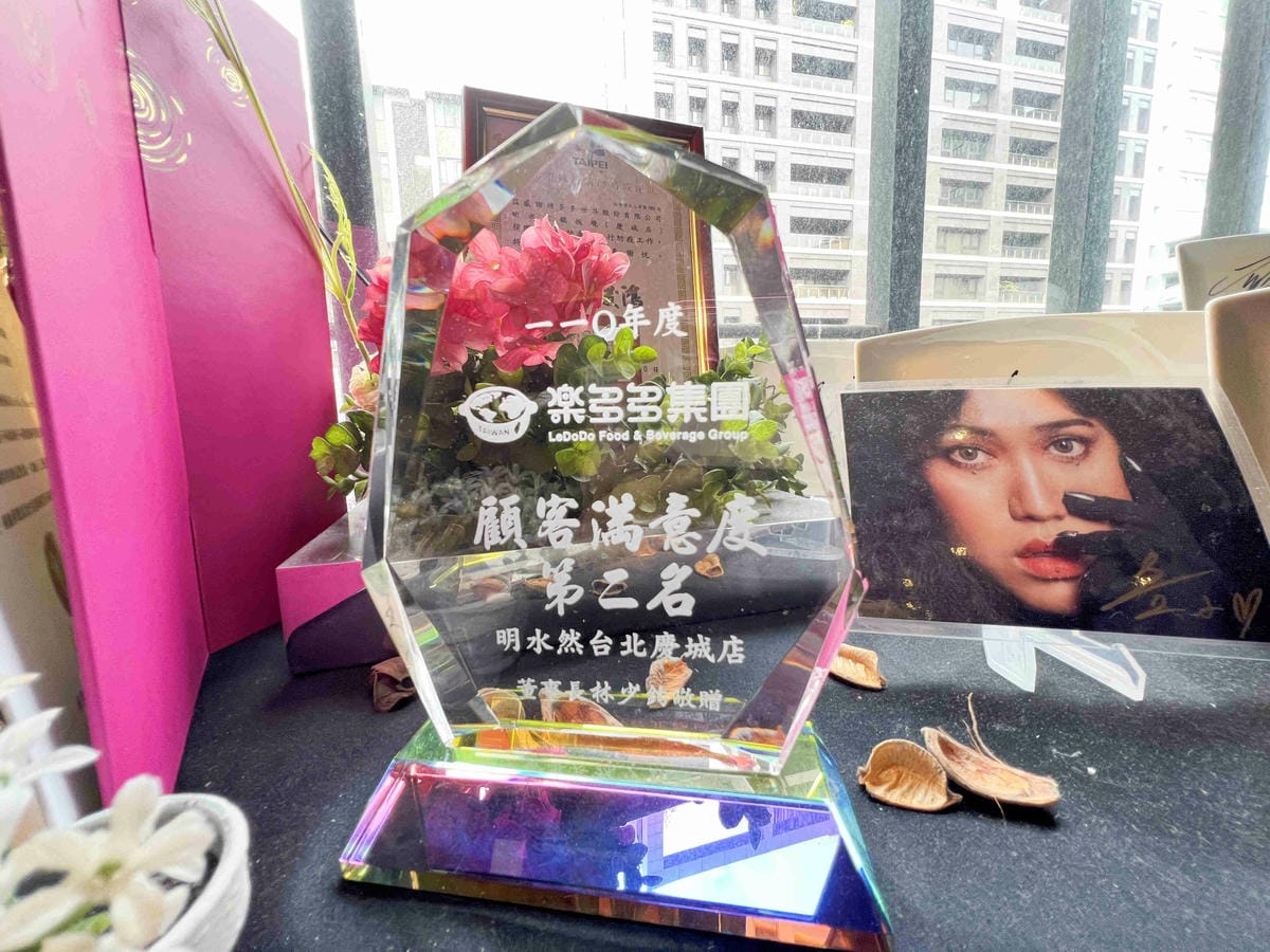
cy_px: 476
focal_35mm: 13
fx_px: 477
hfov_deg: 106.2
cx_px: 635
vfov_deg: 89.9
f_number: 1.8
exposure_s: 1/121
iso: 125
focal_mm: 1.57
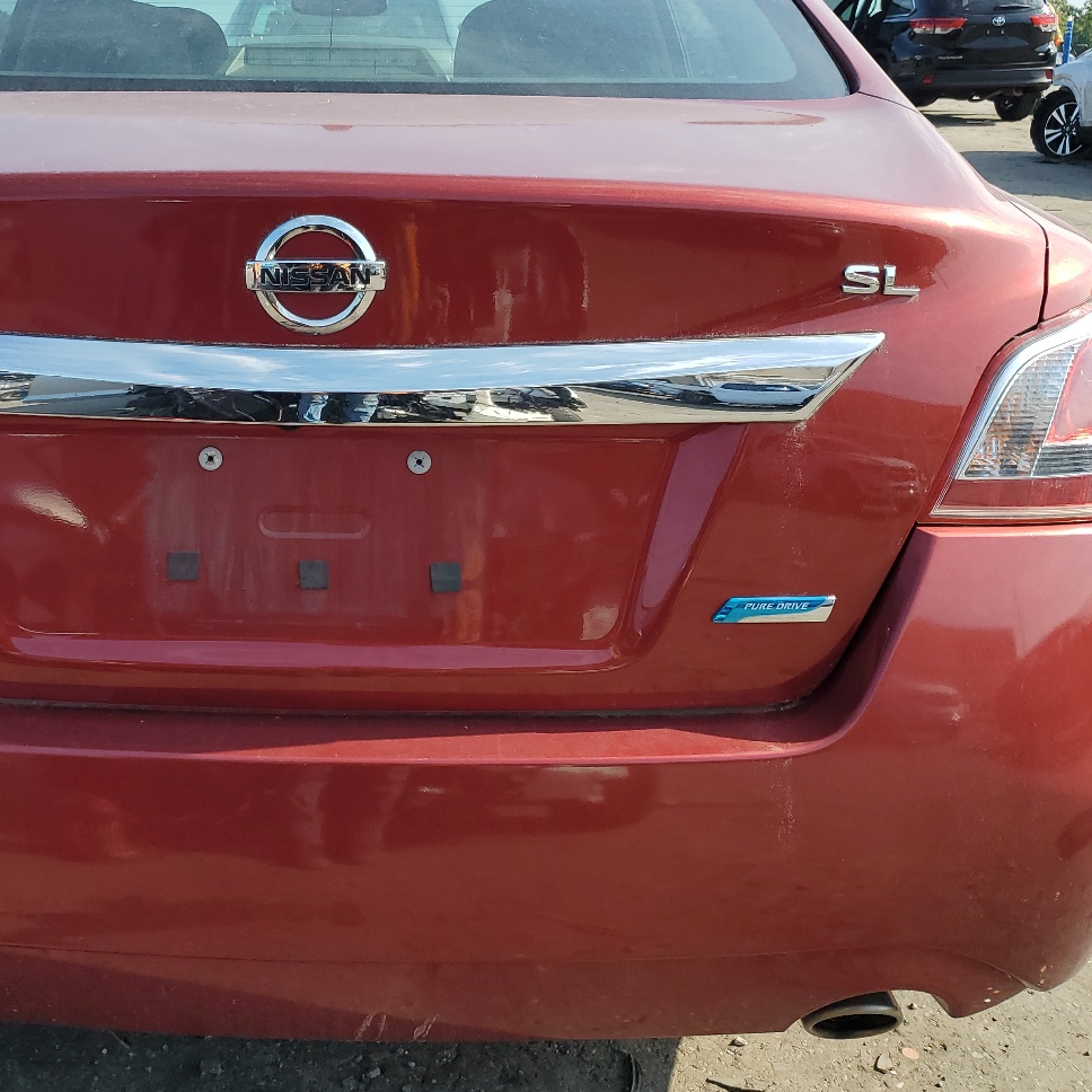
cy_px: 466
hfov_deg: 42.9
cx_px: 317
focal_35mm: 38
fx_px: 1356
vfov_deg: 43.7
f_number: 1.5
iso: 50
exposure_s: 1/2000
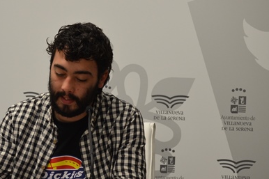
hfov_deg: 15.8
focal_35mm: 129
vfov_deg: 10.6
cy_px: 114
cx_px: 63
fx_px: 963
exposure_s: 1/60
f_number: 5.6
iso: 800
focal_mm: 52
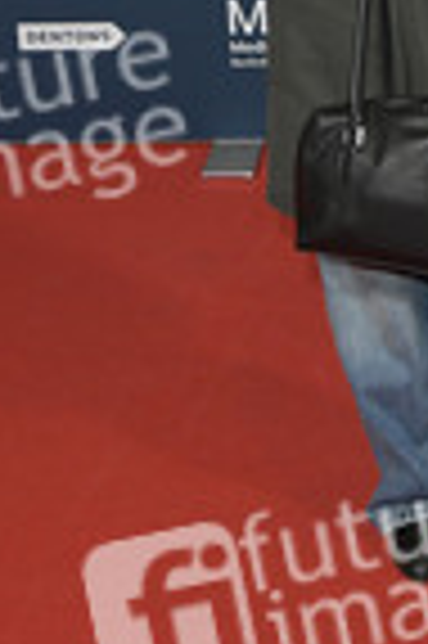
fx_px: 1555
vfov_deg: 22.0
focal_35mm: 87
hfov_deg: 15.3
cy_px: -86
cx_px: 446
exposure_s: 1/200
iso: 1600
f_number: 6.3
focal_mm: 31
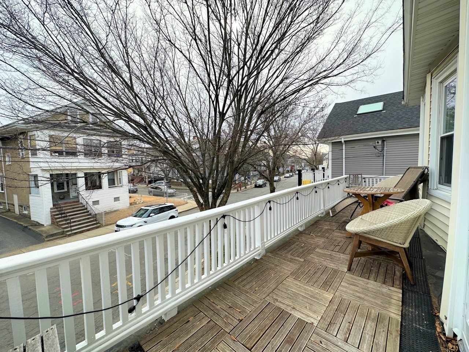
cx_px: 234
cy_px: 176
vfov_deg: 85.7
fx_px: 190
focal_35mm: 14
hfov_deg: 102.1
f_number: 2.2
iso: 40
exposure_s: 1/754
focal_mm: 2.22
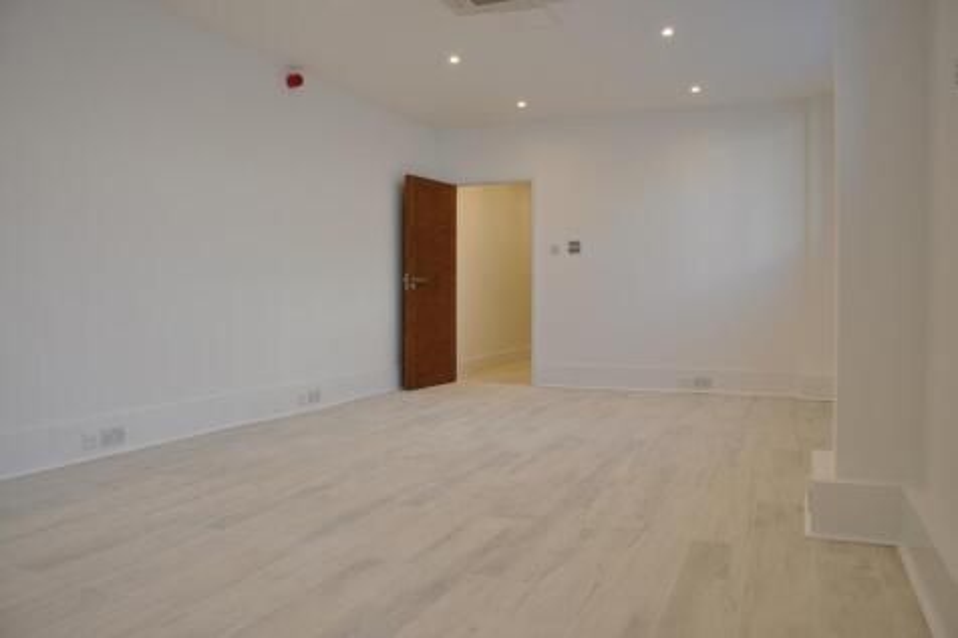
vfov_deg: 47.9
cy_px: 319
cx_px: 479
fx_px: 718
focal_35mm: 27
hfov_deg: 67.4
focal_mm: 18
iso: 200
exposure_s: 1/40
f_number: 5.6
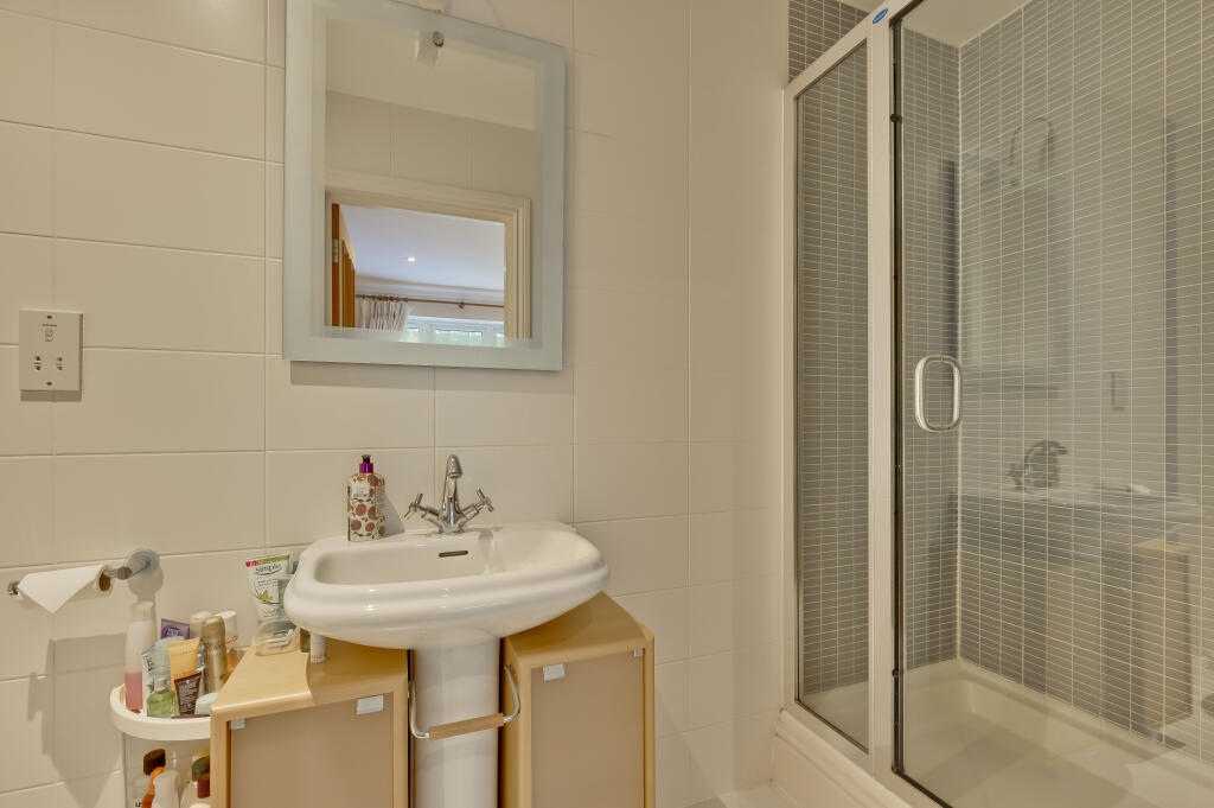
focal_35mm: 16
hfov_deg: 96.8
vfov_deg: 73.7
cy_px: 404
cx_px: 607
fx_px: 539
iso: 320
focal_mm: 16
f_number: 9
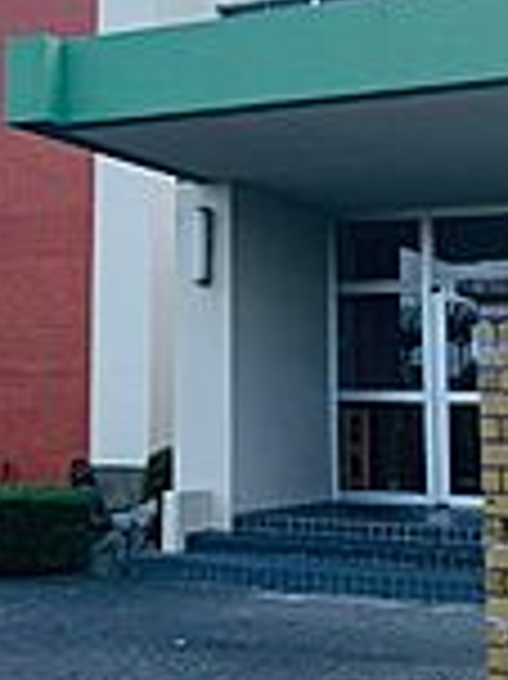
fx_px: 1430
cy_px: 198
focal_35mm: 73
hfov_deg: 20.0
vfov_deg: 26.5
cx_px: 126
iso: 25
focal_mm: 4.25
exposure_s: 1/1427
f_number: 1.8
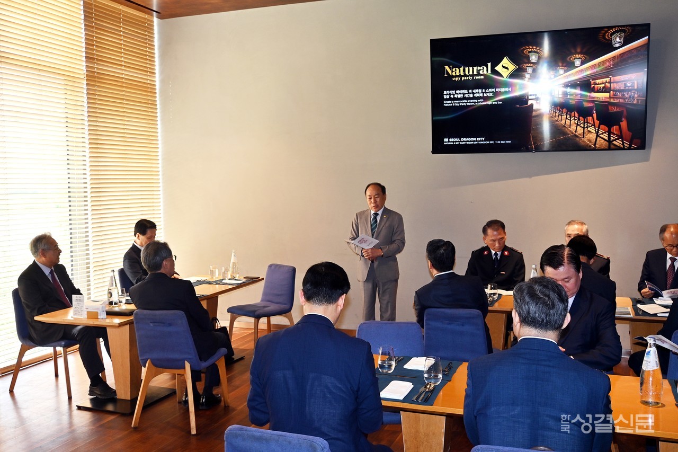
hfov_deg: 56.2
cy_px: 226
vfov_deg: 39.1
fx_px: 635
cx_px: 339
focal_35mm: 34
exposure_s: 1/80
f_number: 4.5
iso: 200
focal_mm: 22.5
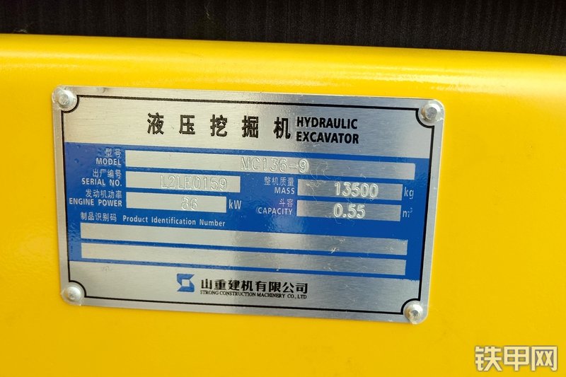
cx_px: 283
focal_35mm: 49
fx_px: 770
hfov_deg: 40.4
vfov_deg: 27.5
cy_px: 188
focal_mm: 32.5
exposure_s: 1/125
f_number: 5
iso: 100
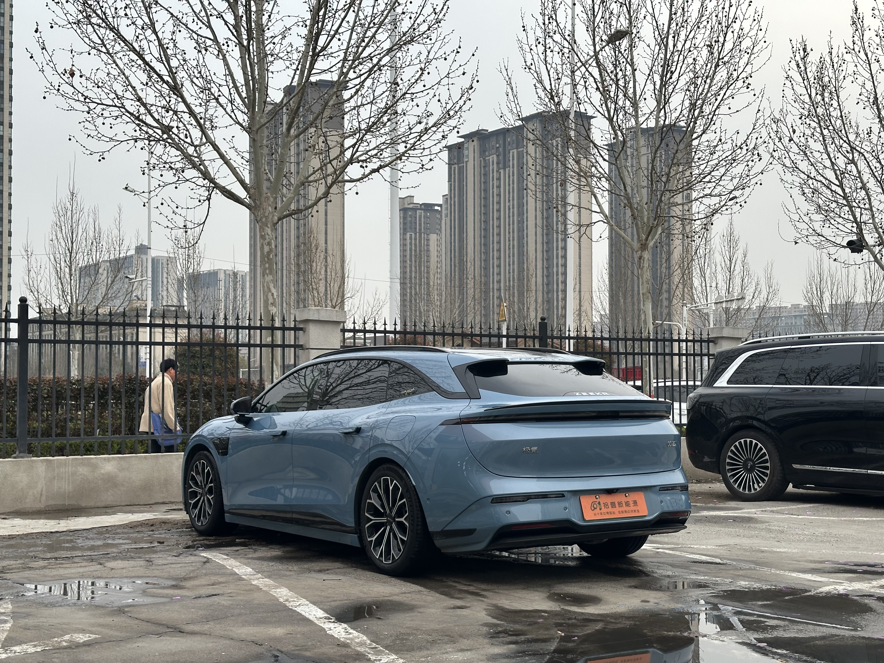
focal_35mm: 48
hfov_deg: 39.7
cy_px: 332
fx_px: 1226
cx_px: 442
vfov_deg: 30.3
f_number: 1.78
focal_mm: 6.86
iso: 64
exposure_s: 1/460
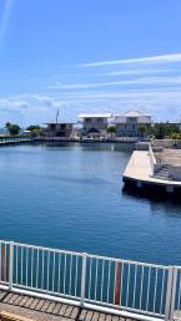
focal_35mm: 44
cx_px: -52
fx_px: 376
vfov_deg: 46.4
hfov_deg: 23.9
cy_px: 174
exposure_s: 1/8696
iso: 50
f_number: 1.5
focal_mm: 5.7
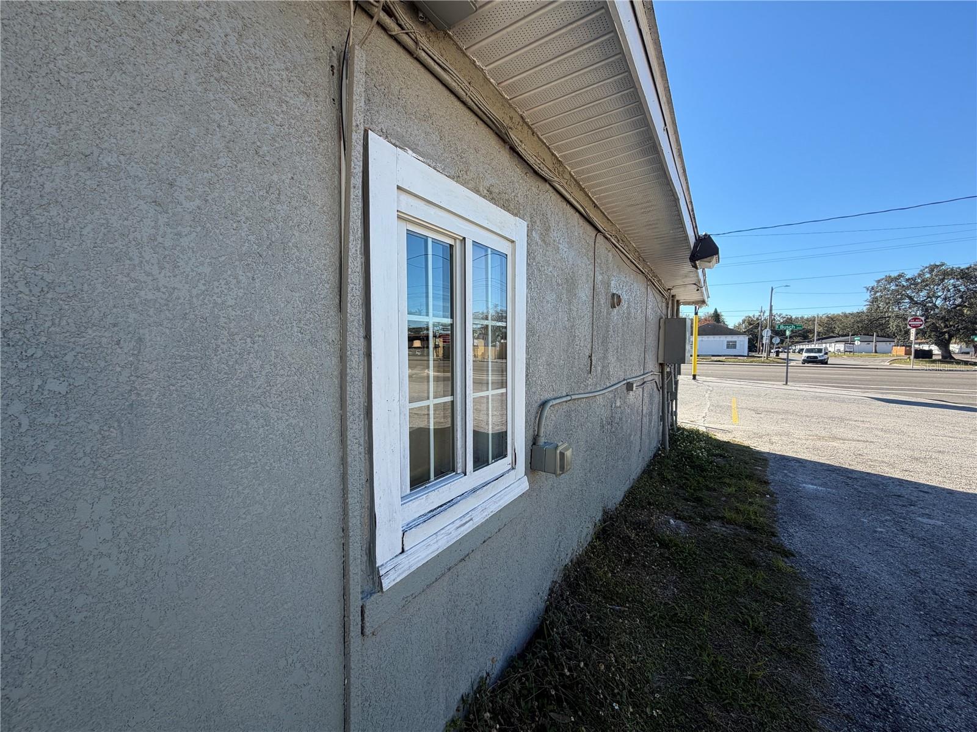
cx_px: 488
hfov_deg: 102.1
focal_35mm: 14
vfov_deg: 85.7
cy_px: 366
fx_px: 395
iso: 40
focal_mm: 2.22
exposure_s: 1/502
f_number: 2.2
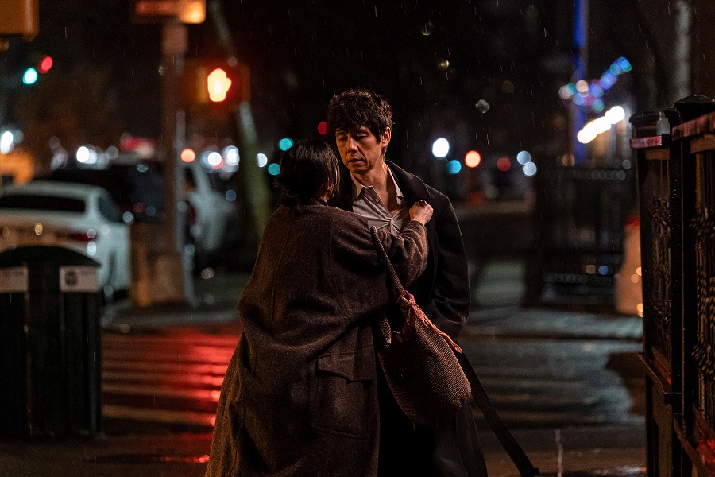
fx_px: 3376
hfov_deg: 12.1
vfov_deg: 8.1
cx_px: 358
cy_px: 238
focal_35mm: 170
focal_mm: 170
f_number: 3.5
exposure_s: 1/200
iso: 4000
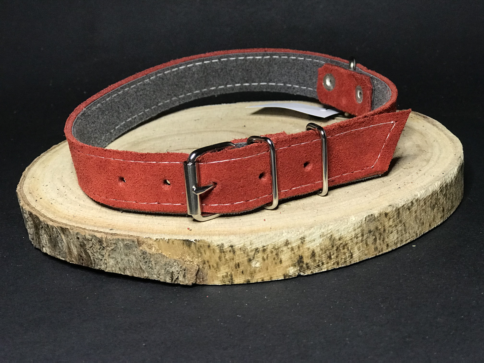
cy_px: 182
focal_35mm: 57
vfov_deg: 25.7
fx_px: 797
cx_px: 242
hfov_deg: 33.8
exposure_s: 1/50
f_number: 2.8
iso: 200
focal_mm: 6.6
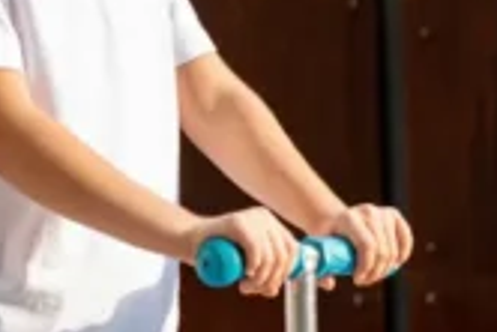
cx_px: 772
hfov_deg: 6.6
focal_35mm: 308
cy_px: 284
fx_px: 4256
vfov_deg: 4.5
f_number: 3.5
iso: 320
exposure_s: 1/640
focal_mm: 50
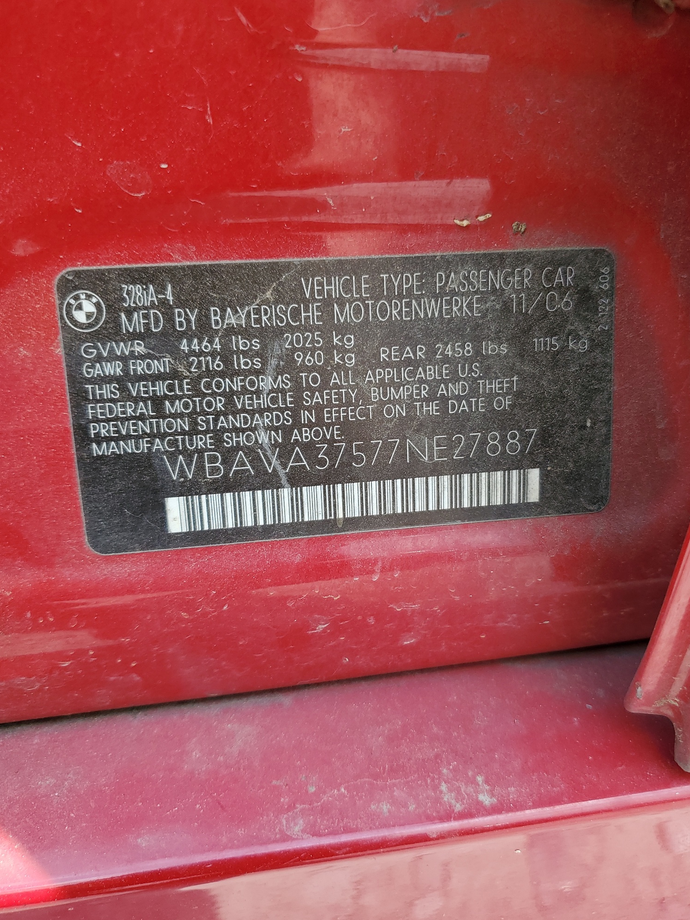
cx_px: 370
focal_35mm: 28
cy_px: 458
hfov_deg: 49.7
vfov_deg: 63.4
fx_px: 744
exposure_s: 1/625
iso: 50
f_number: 1.5
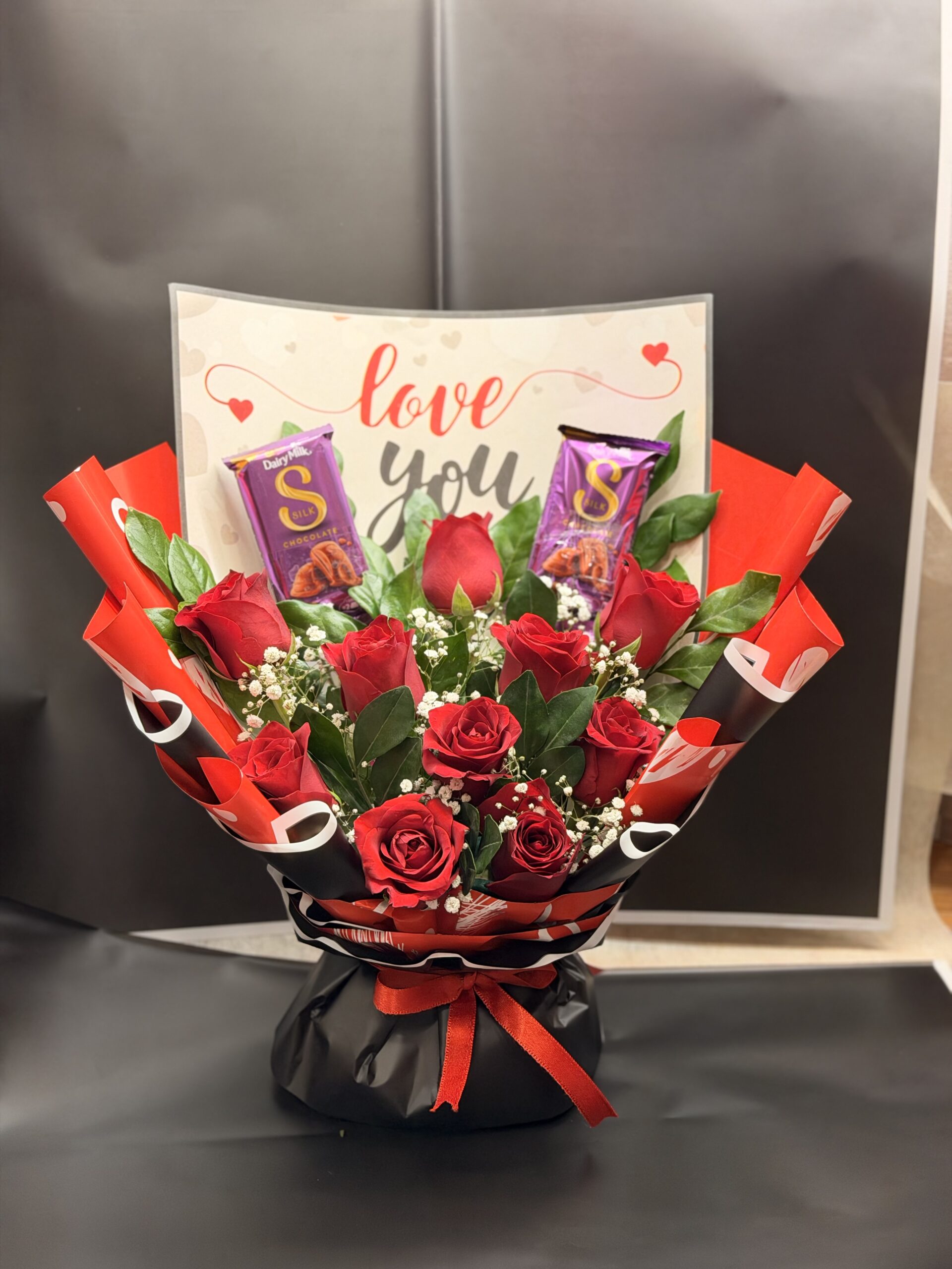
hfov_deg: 30.3
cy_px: 634
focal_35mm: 48
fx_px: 1760
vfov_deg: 39.7
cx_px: 476
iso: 160
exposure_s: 1/100
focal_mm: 6.76
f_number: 1.78
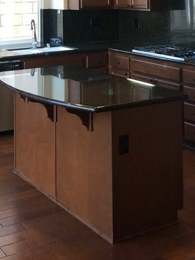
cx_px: 70
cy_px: -18
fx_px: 511
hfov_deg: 21.5
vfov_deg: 26.5
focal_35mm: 68
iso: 40
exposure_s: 1/17
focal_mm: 3.99
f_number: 1.8
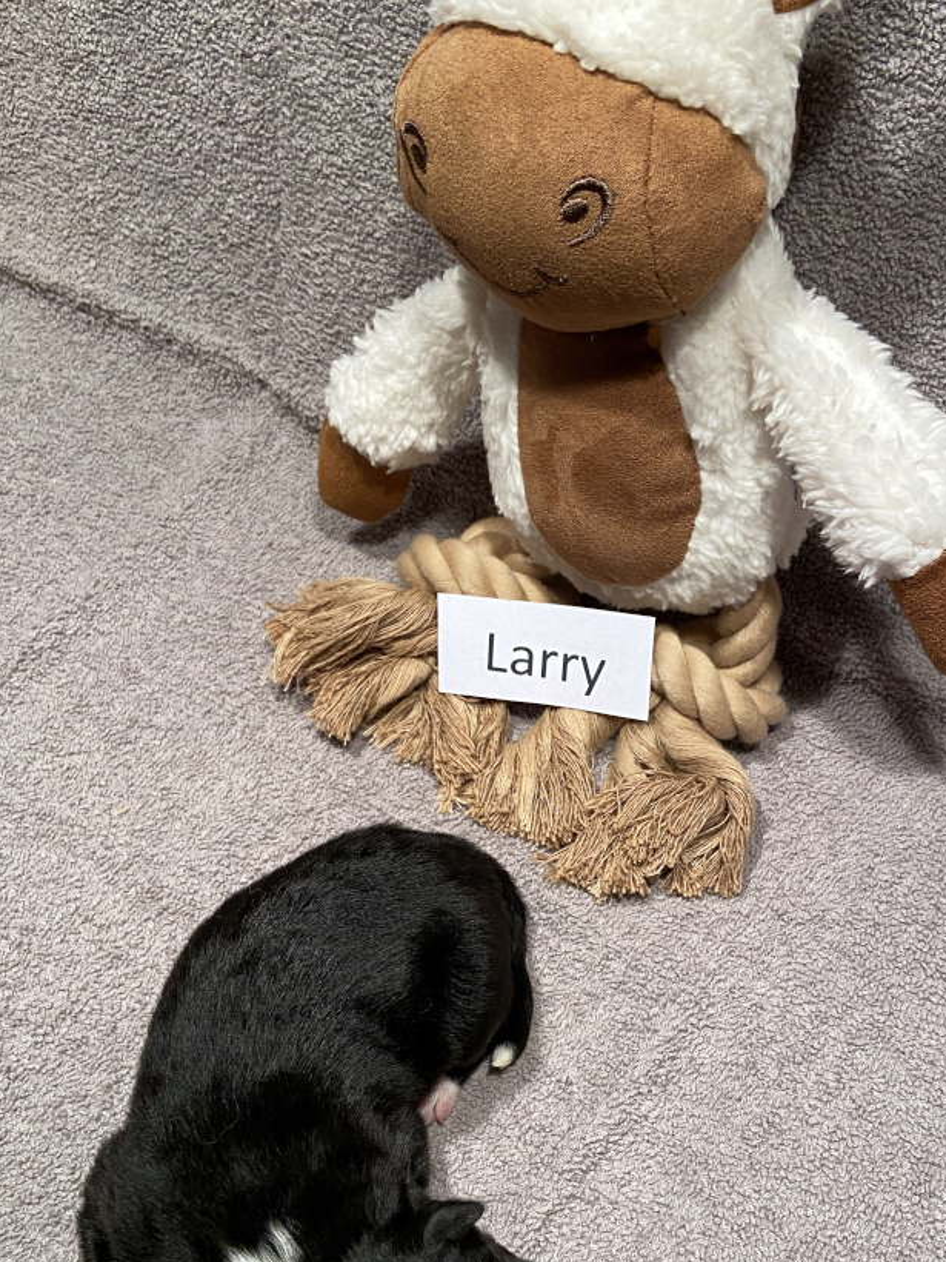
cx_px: 550
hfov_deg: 39.5
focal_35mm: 36
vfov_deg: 50.6
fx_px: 1312
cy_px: 824
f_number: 1.8
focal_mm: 4.25
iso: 160
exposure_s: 1/50
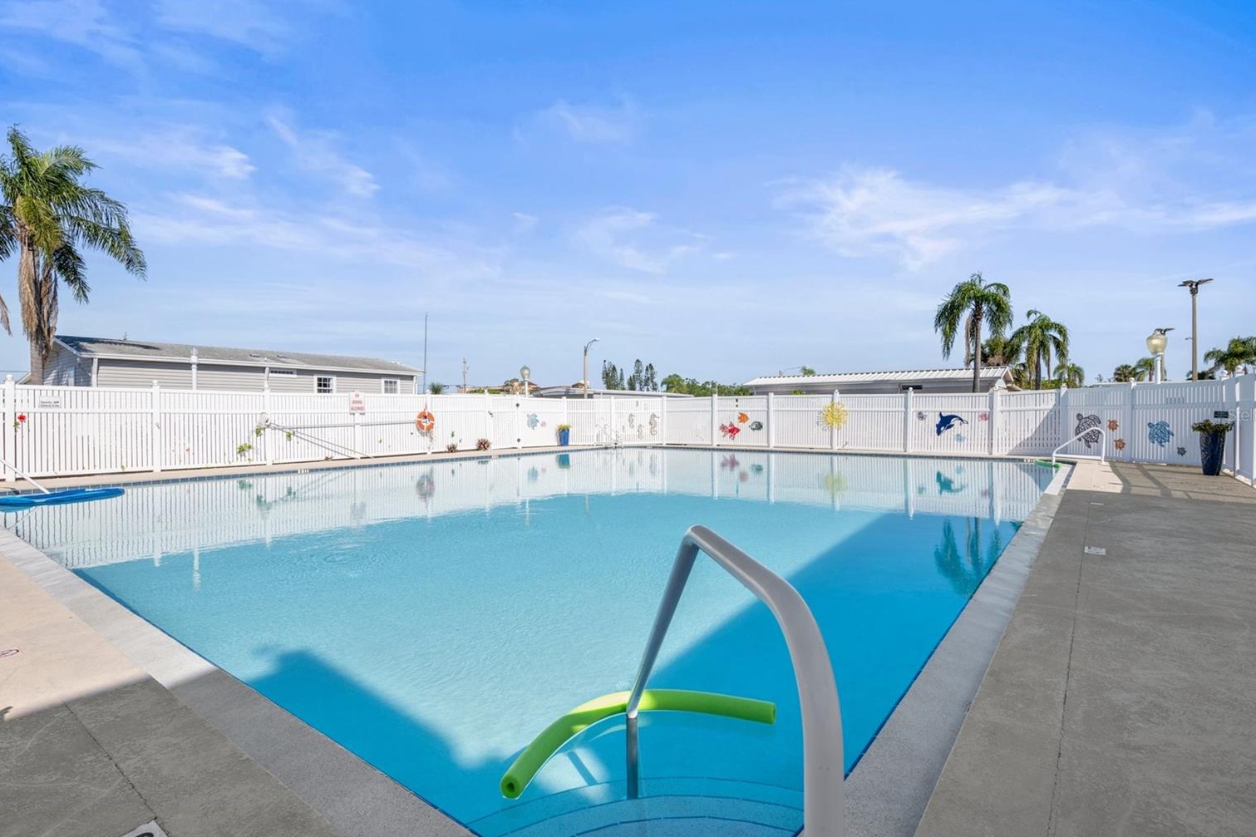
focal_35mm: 18
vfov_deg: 67.4
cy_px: 415
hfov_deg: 90.0
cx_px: 637
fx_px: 628
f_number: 8
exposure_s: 1/100
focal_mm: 17
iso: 100
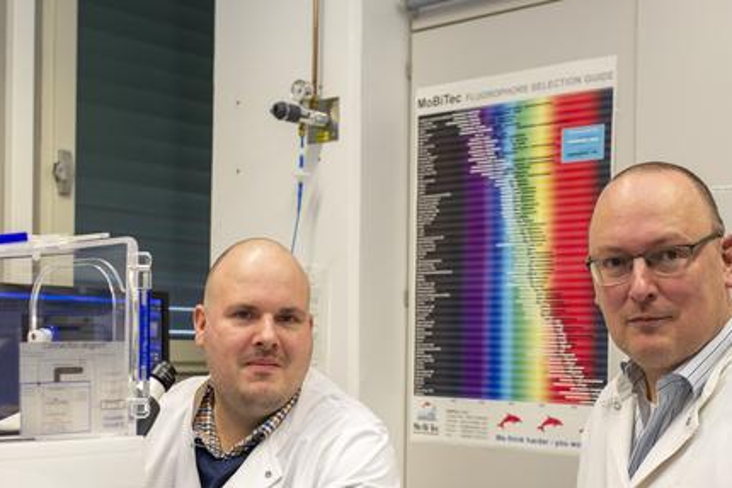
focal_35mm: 57
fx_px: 1159
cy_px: 370
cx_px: 342
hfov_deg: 35.0
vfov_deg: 23.5
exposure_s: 1/200
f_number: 4.5
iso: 640
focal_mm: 35
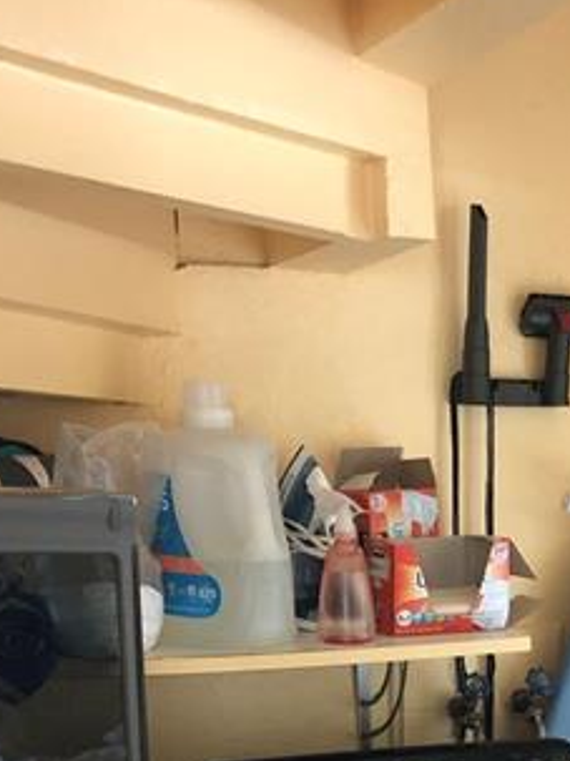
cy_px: 897
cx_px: 444
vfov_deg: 24.9
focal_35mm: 71
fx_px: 1560
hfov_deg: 20.5
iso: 80
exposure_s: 1/7
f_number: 1.8
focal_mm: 3.99
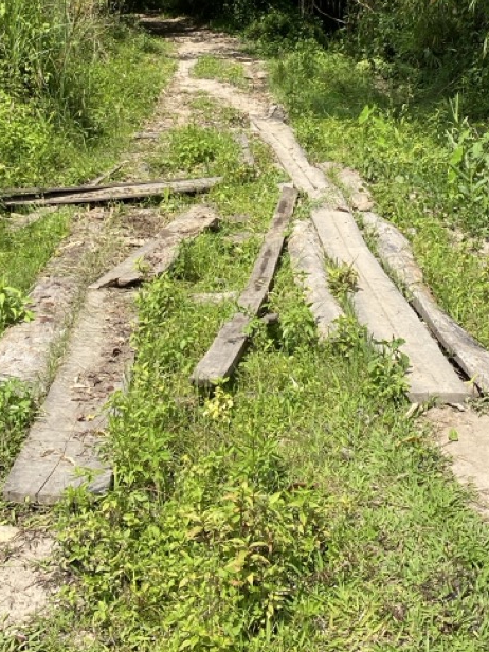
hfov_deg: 27.0
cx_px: 249
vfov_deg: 34.0
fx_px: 1017
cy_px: 93
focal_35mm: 54
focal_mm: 4.25
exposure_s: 1/1838
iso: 32
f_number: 1.8
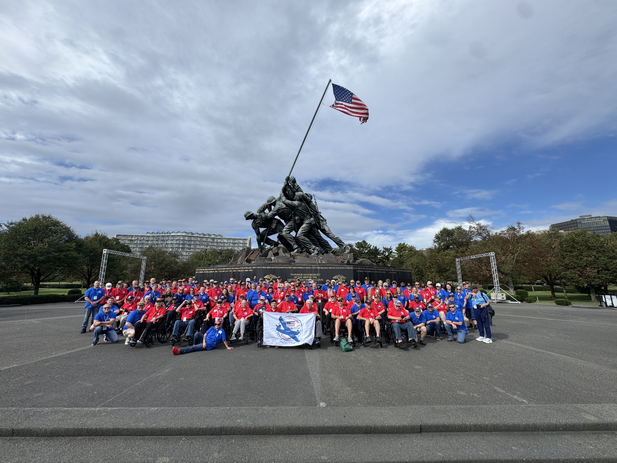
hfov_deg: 102.1
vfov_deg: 85.7
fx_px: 250
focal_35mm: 14
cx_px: 308
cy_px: 232
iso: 50
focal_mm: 2.22
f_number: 2.2
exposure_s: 1/1832
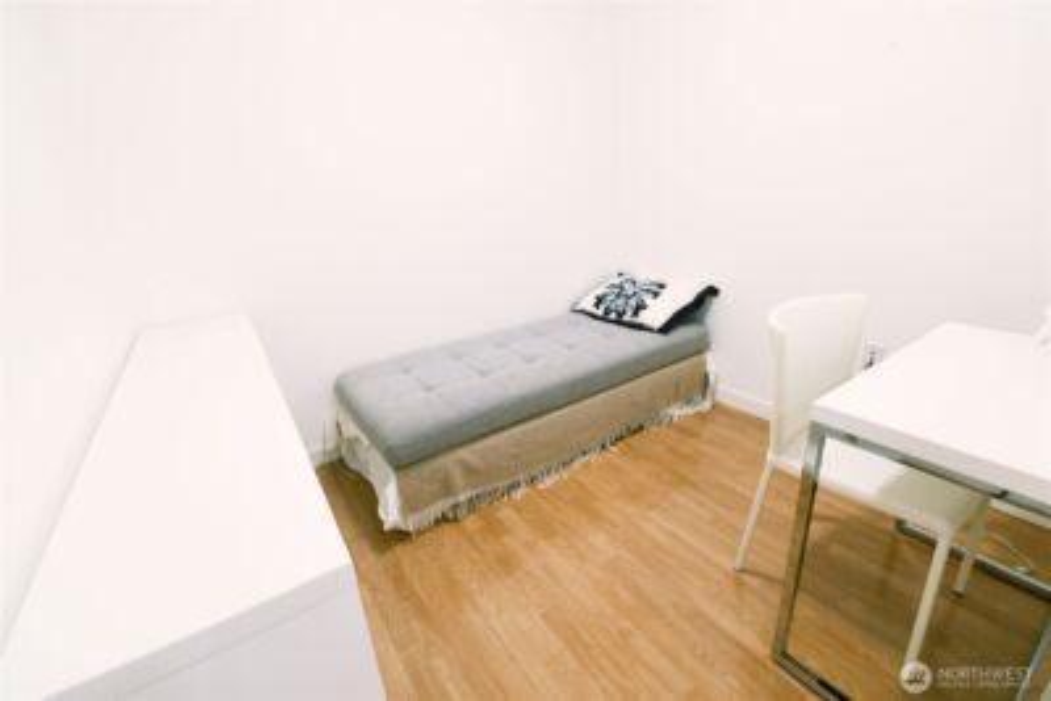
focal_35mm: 15
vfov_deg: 77.4
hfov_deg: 100.4
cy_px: 350
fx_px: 438
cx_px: 526
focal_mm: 10
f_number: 11
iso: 200
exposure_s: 1
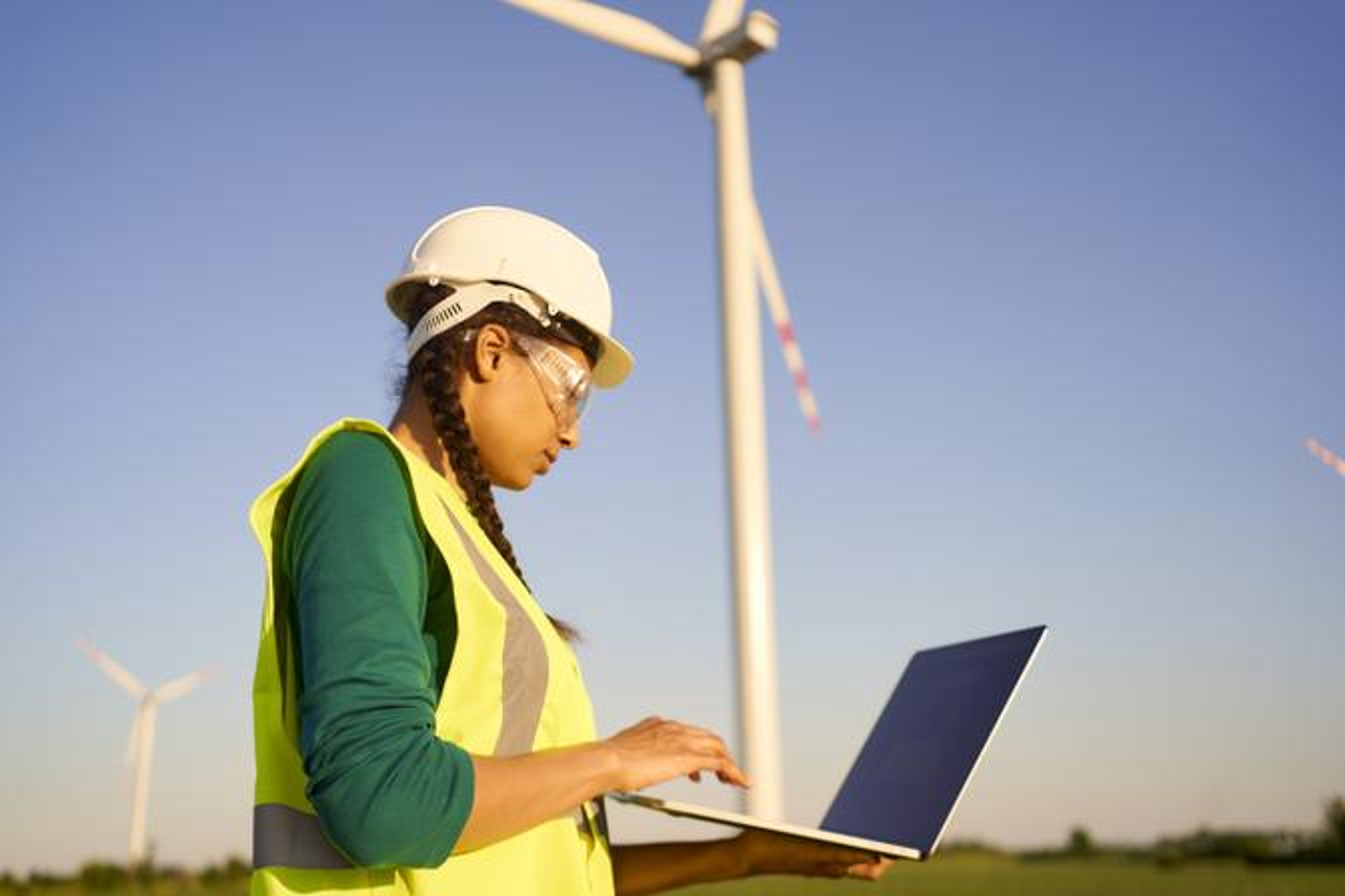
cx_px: 672
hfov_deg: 54.4
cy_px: 448
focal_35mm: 35
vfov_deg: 37.9
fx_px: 1308
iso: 100
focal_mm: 35
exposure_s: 1/1600
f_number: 2.5
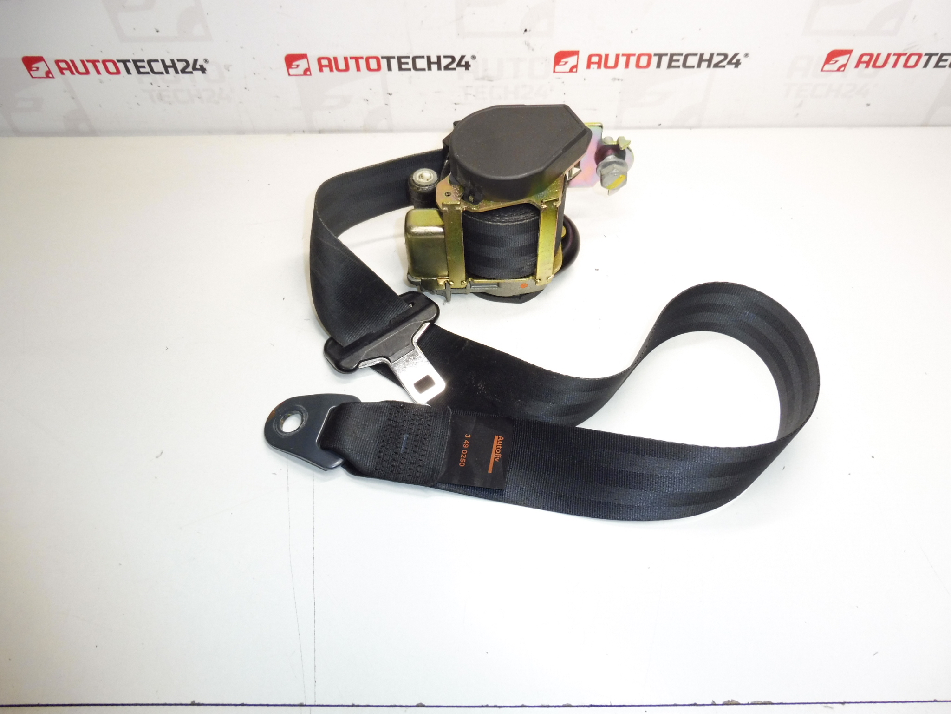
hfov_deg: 71.6
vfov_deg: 56.8
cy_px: 357
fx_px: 659
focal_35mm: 24
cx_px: 476
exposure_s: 1/100
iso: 200
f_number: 3.5
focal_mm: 4.3
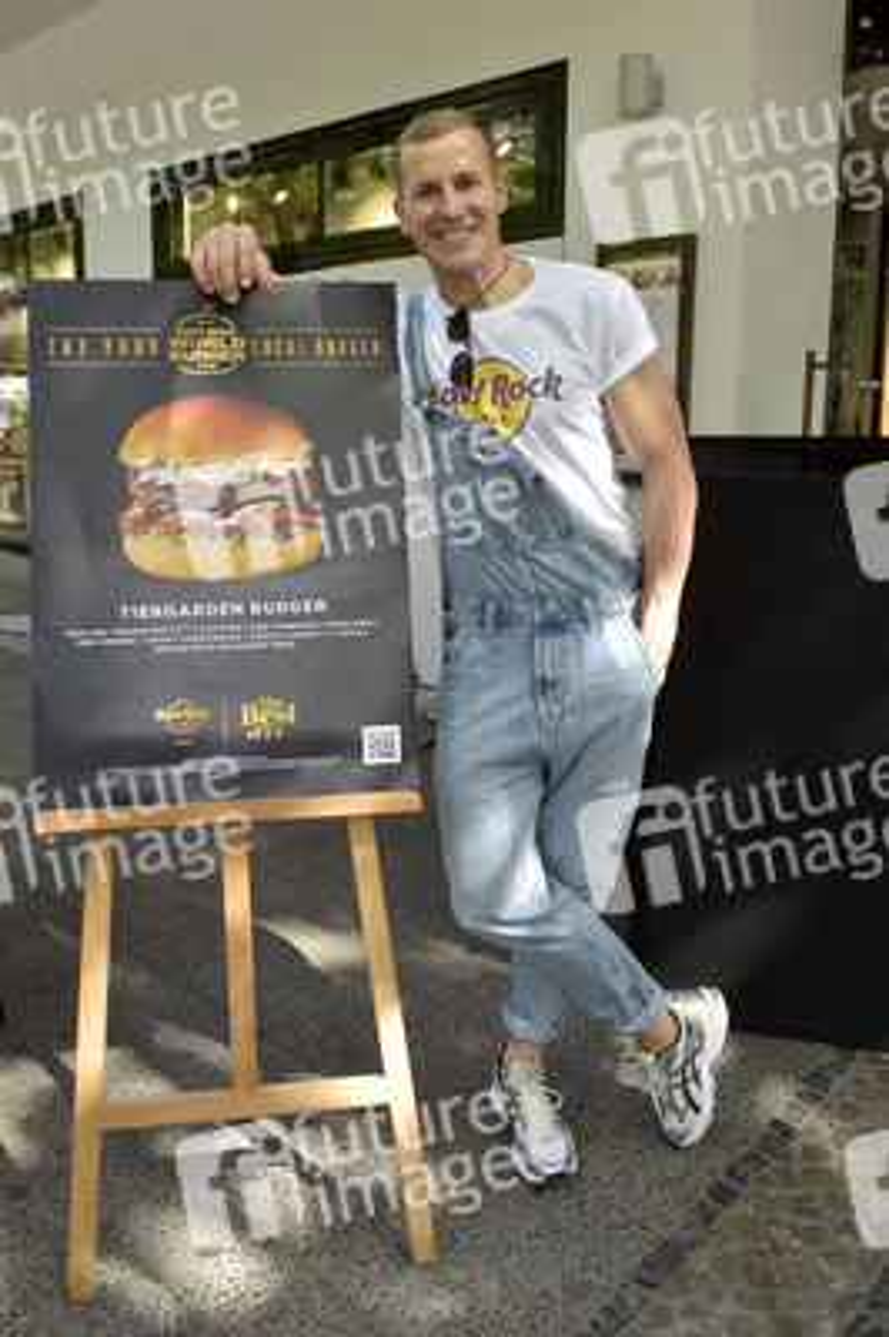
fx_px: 890
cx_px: 444
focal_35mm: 24
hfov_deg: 53.1
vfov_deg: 73.8
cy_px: 668
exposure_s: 1/100
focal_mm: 24
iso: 160
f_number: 5
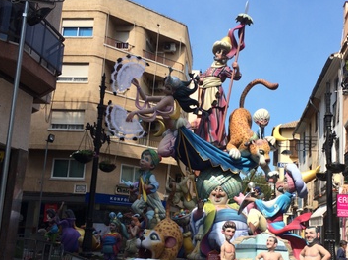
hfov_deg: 45.3
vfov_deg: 35.0
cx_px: 223
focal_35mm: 41
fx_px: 412
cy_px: 157
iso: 32
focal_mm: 4.15
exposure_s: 1/1520
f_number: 2.2
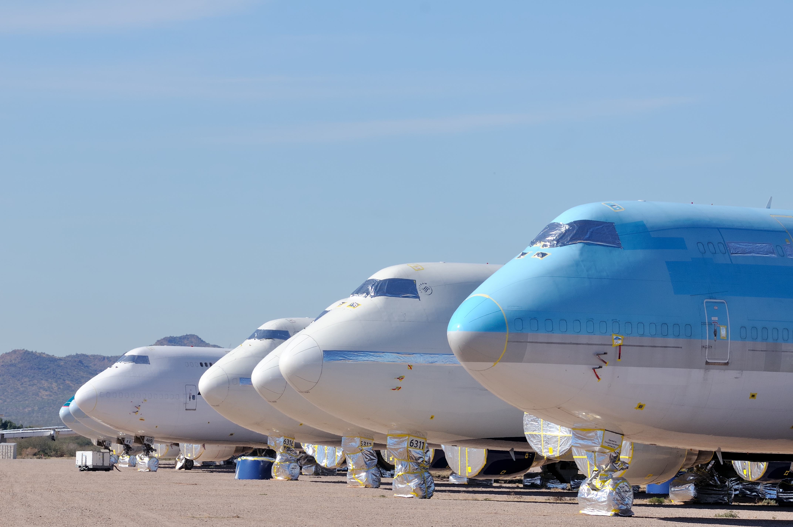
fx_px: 4620
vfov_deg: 6.5
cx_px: 396
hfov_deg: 9.8
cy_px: 264
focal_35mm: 210
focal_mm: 140
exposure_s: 1/1250
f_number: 6.3
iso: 200
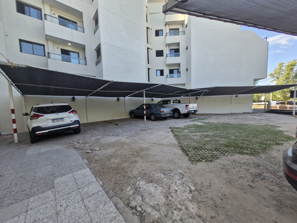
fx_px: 112
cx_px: 148
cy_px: 112
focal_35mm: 13
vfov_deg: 89.9
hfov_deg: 106.2
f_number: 2.2
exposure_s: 1/311
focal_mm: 1.74
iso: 50
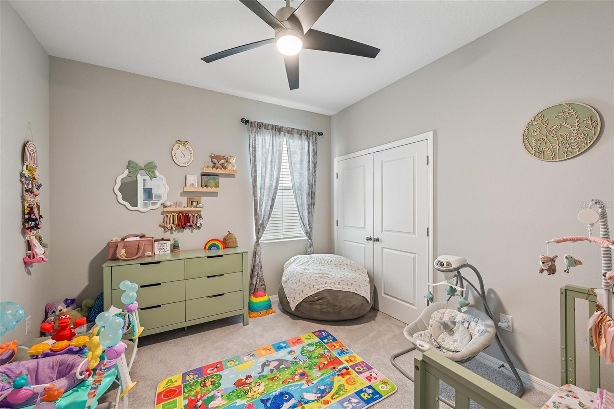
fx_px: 239
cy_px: 204
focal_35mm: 14
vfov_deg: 81.2
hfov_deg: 104.3
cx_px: 307
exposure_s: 1/10
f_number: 8
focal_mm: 14
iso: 400
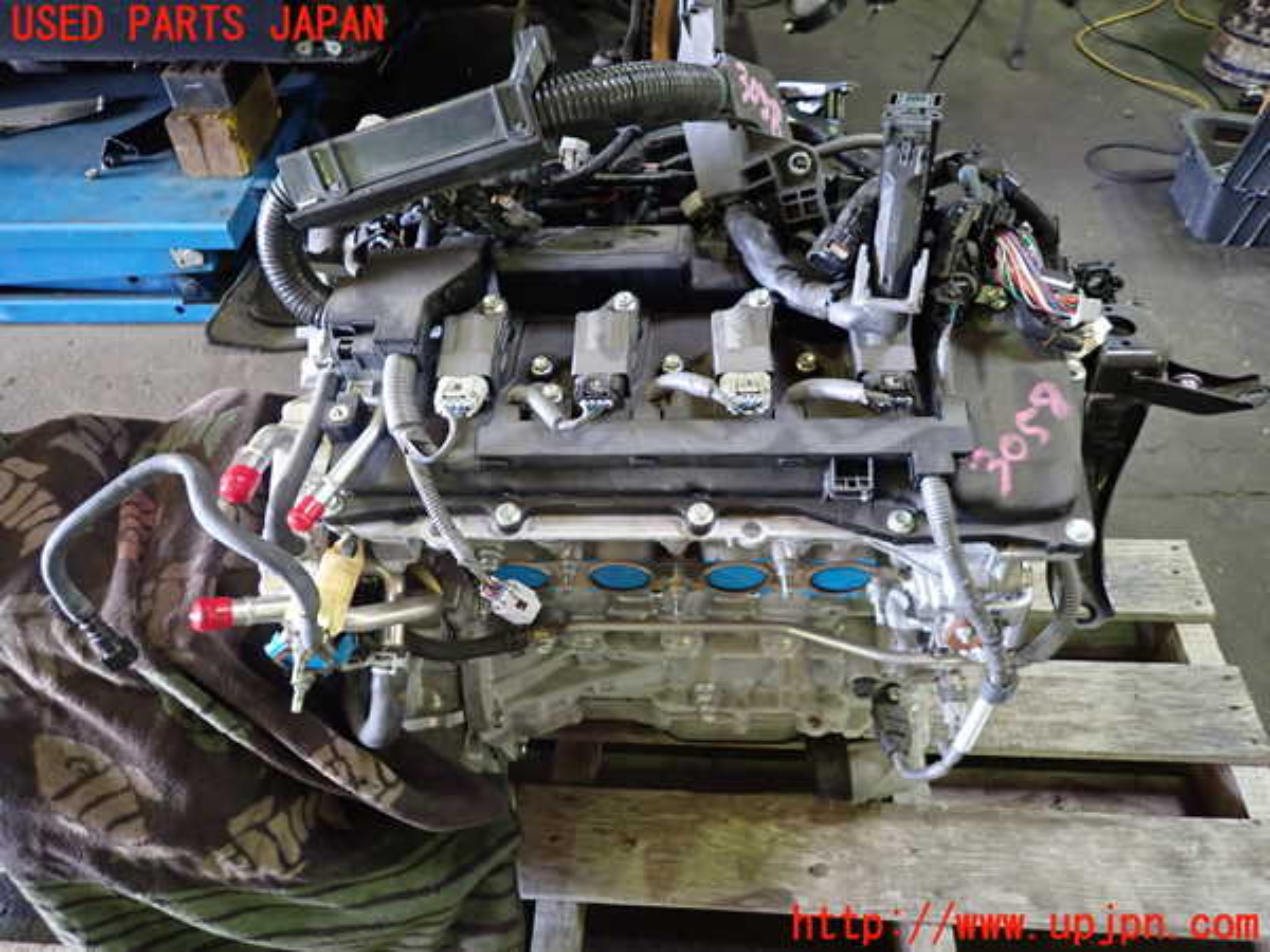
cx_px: 635
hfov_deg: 69.4
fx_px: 917
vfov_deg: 54.9
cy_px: 476
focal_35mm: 25
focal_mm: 4.5
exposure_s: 1/30
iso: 640
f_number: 2
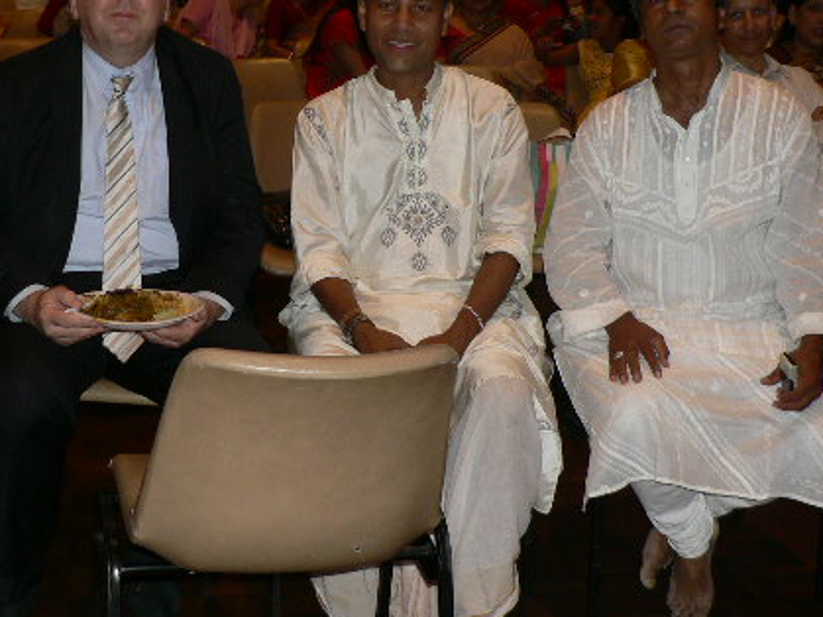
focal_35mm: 55
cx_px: 255
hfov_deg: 34.5
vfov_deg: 26.2
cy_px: 155
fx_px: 1307
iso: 100
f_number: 2.8
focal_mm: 6
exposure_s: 1/30
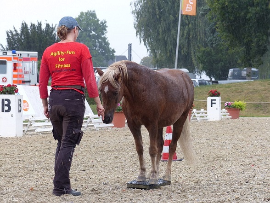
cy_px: 102
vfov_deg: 6.6
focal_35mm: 225
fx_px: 1755
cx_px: 135
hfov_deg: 8.8
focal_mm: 40.4
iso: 100
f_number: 3.5
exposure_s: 1/100
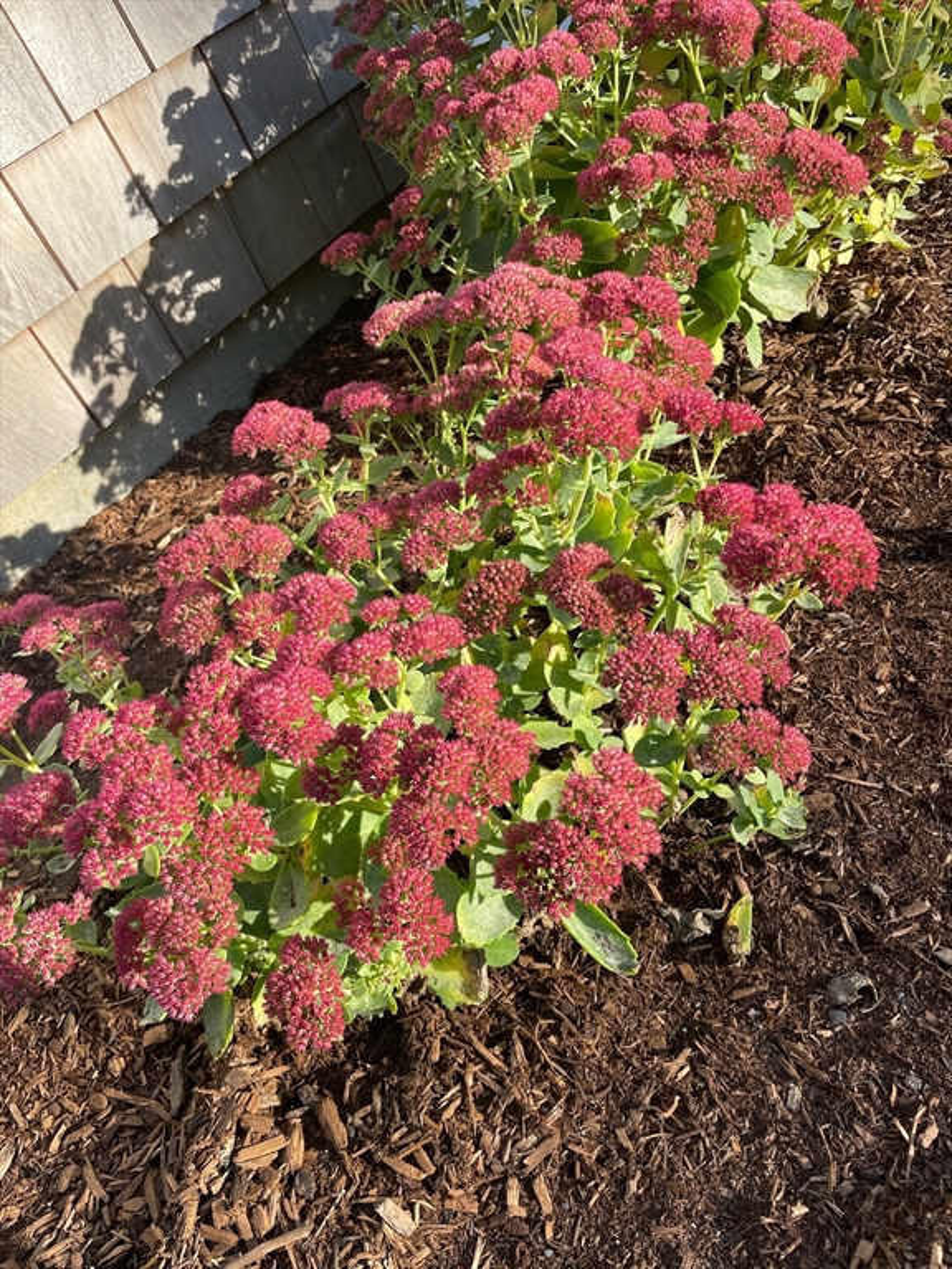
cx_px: 476
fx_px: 953
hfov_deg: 53.1
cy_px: 634
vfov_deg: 67.3
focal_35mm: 26
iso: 32
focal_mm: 4.2
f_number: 1.6
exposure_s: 1/535
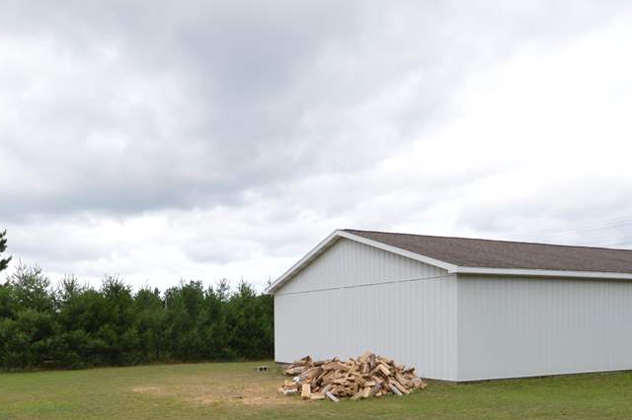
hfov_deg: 61.0
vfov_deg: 41.6
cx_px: 229
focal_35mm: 30
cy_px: 340
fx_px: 526
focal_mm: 10
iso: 100
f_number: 6.3
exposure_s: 1/160
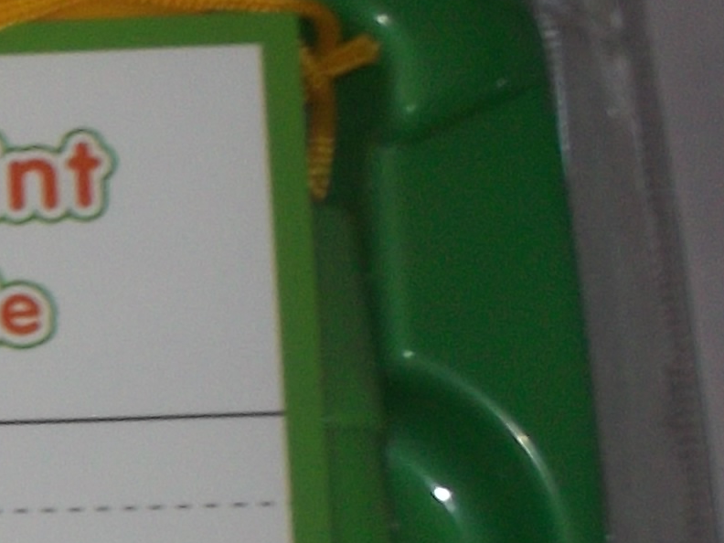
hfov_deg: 9.3
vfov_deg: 7.6
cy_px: 871
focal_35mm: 192
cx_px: -944
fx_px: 4016
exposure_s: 1/50
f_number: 4.5
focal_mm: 6.3
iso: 80
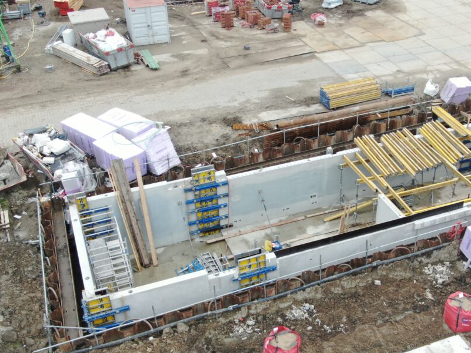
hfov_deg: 40.9
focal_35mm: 46
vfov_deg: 31.5
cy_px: 200
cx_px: 299
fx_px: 626
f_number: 3.3
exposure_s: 1/160
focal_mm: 6.21
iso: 100
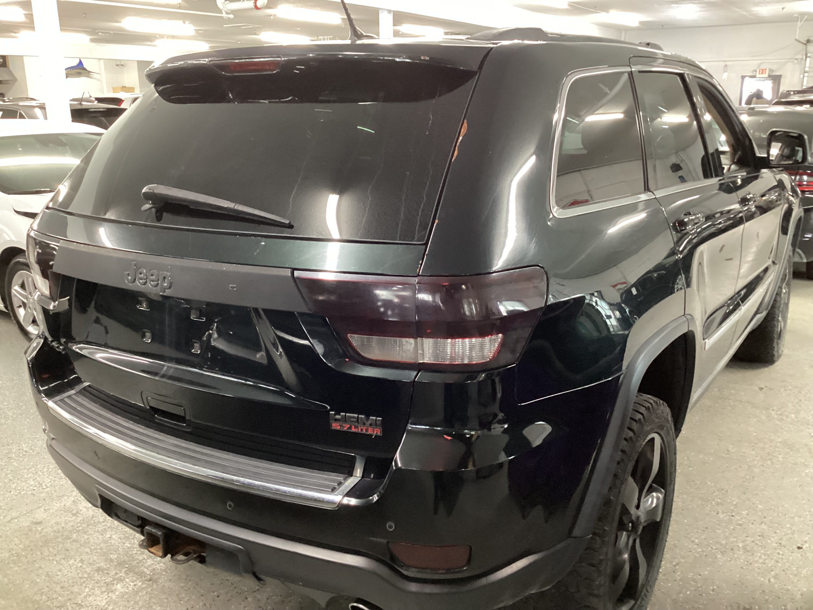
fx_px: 728
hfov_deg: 58.4
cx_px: 406
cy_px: 305
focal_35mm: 31
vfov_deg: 45.4
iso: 400
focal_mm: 3.3
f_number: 2.4
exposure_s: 1/30
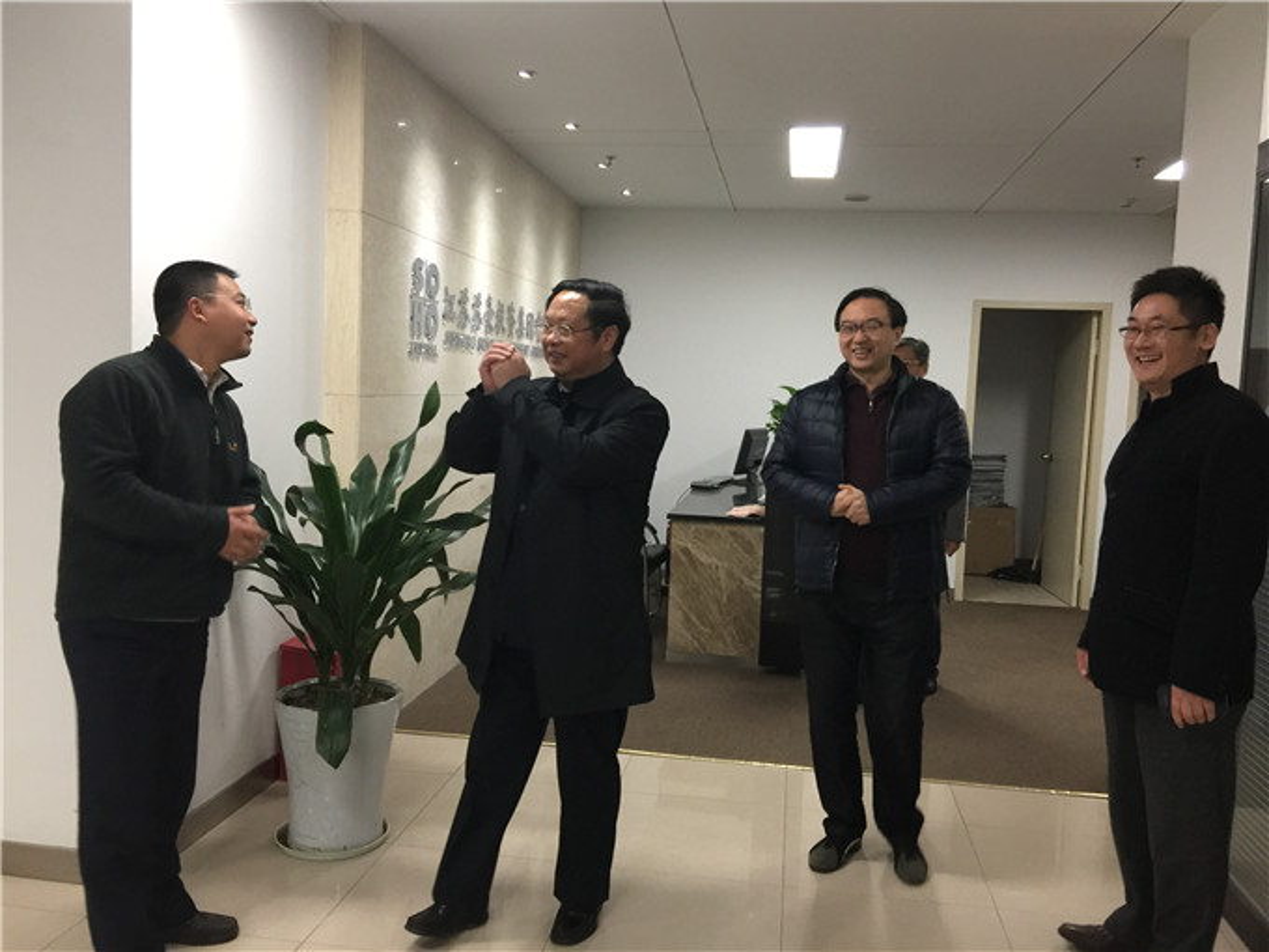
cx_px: 634
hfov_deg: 61.7
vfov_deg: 48.2
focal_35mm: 29
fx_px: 1063
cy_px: 476
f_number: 2.2
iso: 100
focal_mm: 4.15
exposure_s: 1/15
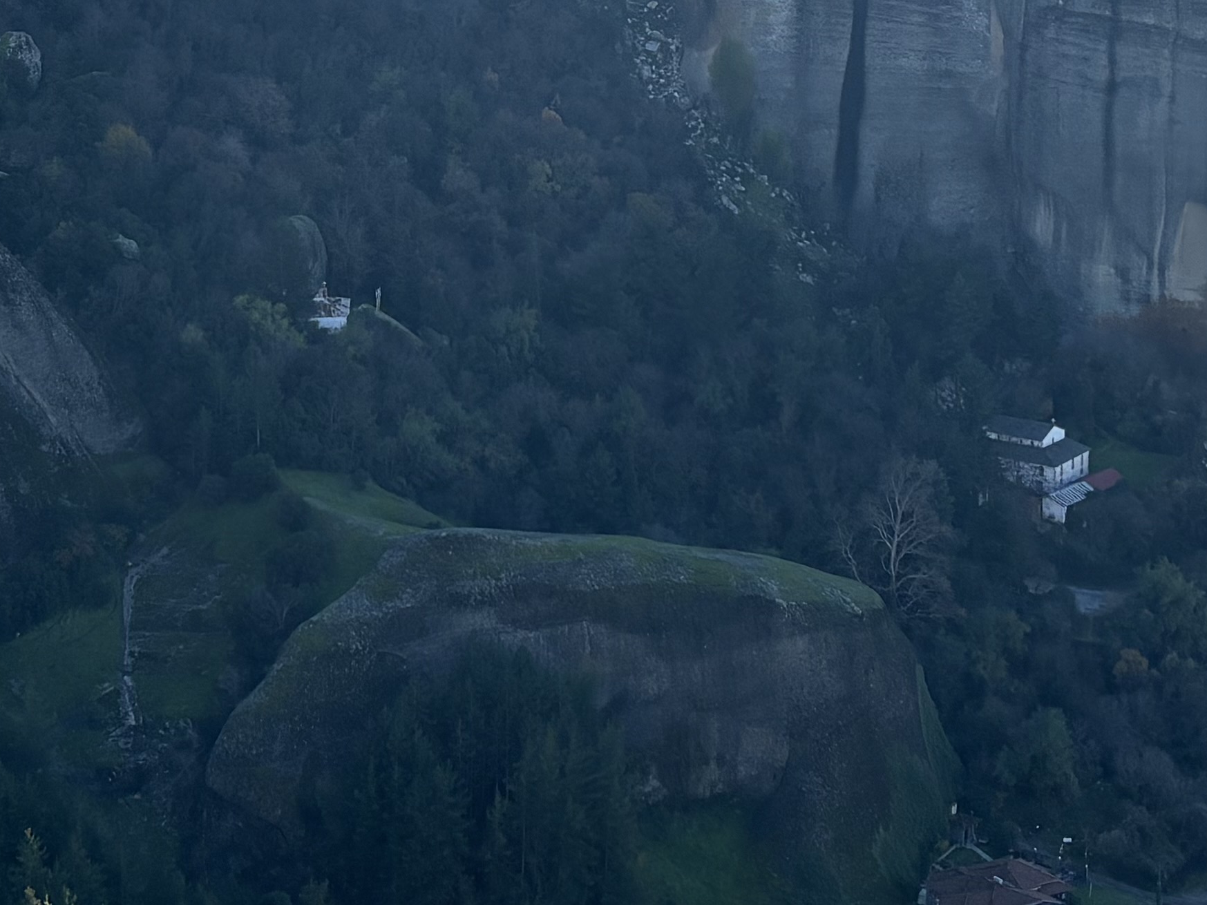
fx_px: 2964
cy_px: 31
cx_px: 393
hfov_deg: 22.9
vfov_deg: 17.0
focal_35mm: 85
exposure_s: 1/2342
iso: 50
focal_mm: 5.96
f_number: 1.6
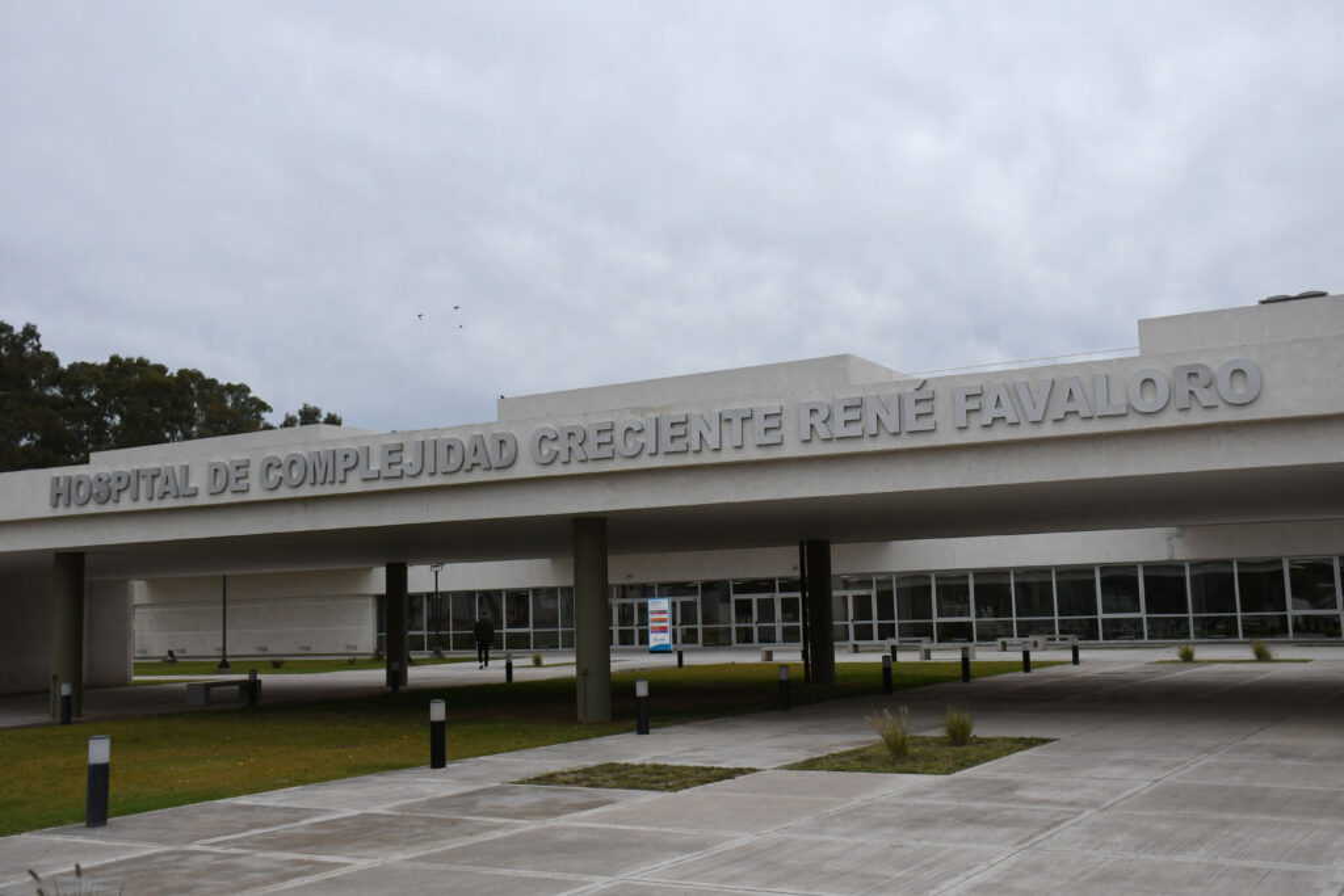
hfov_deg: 53.1
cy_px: 448
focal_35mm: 36
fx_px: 1344
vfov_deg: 36.9
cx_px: 672
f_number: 5.6
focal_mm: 24
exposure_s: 1/2500
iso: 1250
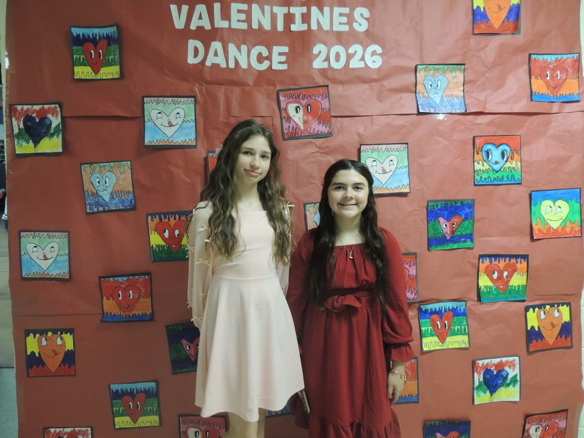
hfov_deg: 71.6
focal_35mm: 24
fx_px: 405
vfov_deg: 56.8
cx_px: 292
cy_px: 219
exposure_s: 1/25
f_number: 3
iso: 400
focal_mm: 4.3
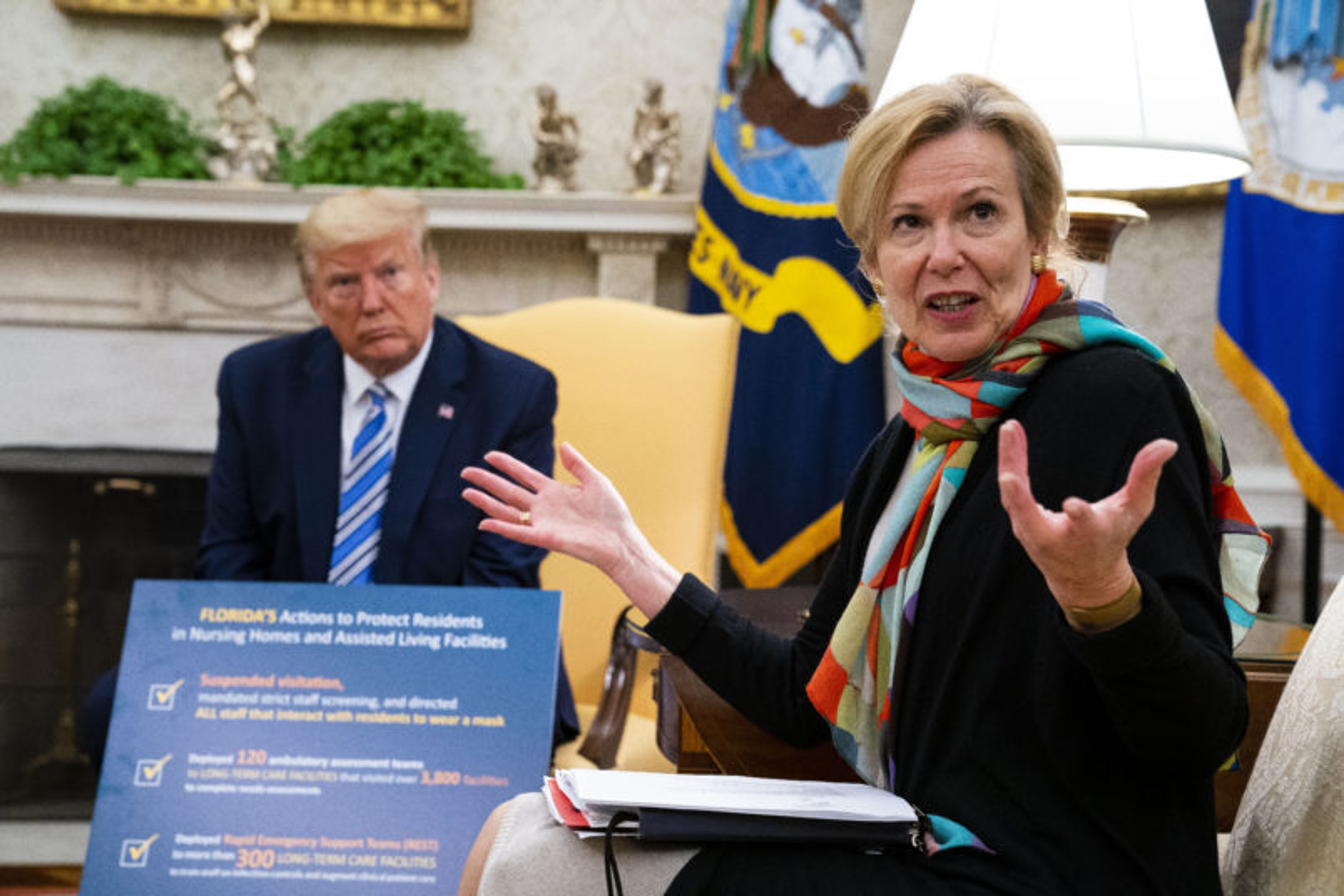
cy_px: 448
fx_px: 2016
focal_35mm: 54
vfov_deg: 25.1
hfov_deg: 36.9
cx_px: 672
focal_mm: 54
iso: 5000
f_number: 4
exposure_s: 1/200
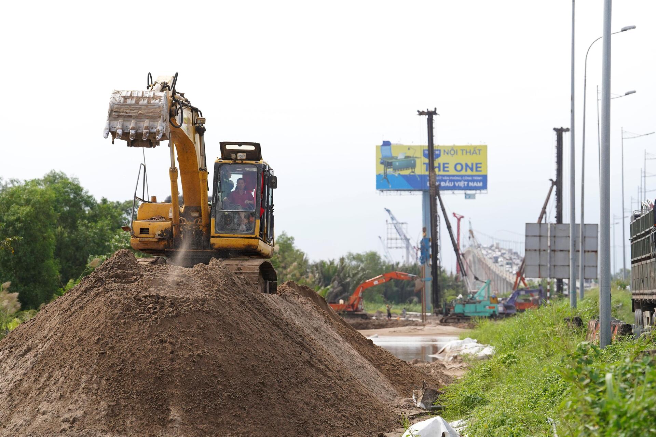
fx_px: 2350
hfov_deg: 15.9
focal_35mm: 129
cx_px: 328
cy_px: 218
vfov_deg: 10.6
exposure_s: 1/3200
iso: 800
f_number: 4
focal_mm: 129
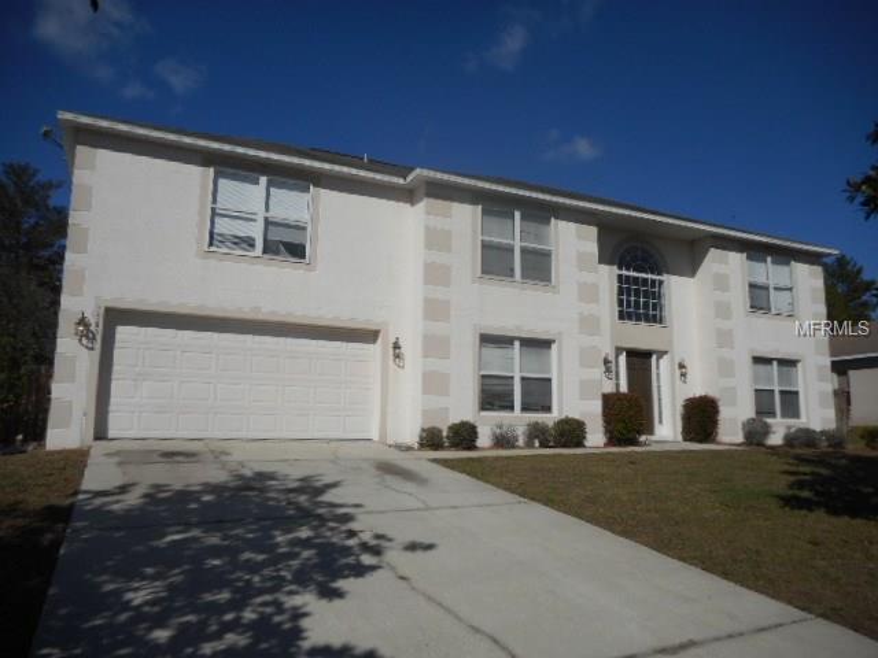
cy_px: 329
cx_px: 439
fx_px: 634
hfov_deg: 69.4
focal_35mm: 25
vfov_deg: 54.9
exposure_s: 1/320
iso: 80
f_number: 10.5
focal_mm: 4.5
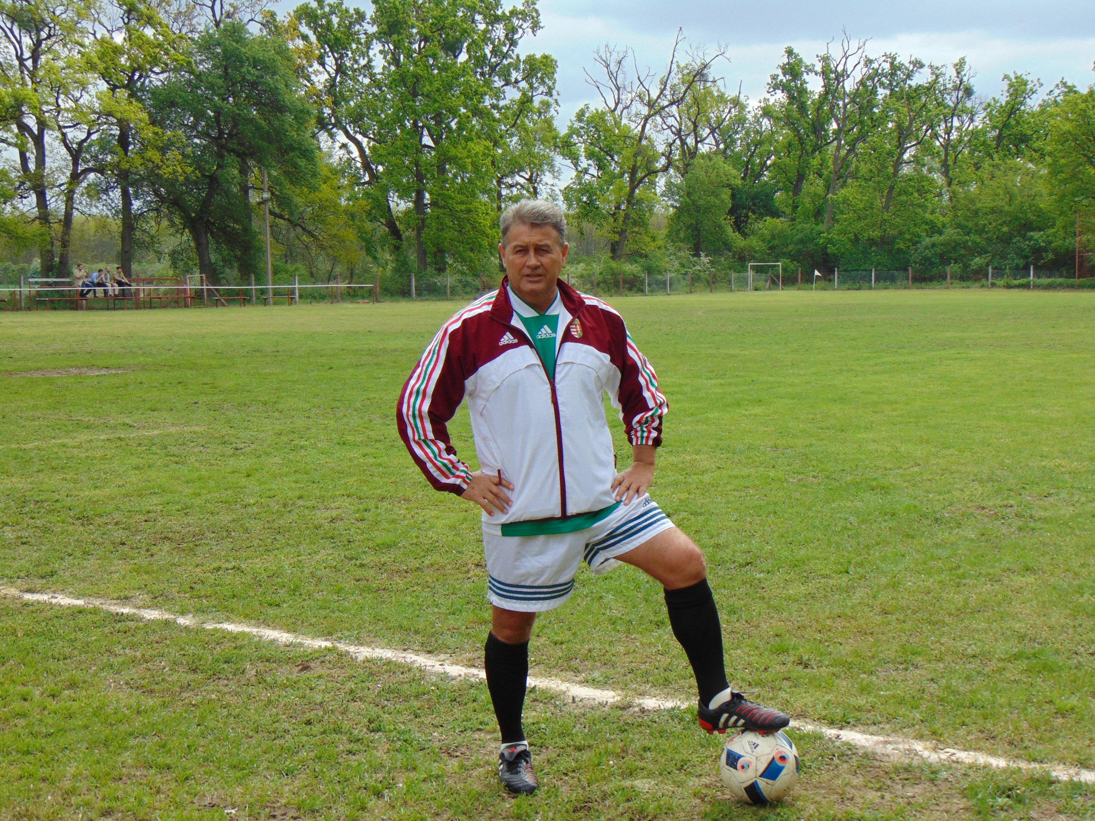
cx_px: 548
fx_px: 1582
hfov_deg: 38.2
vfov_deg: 29.1
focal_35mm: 50
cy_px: 410
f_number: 3.5
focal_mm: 9
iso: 80
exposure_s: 1/640
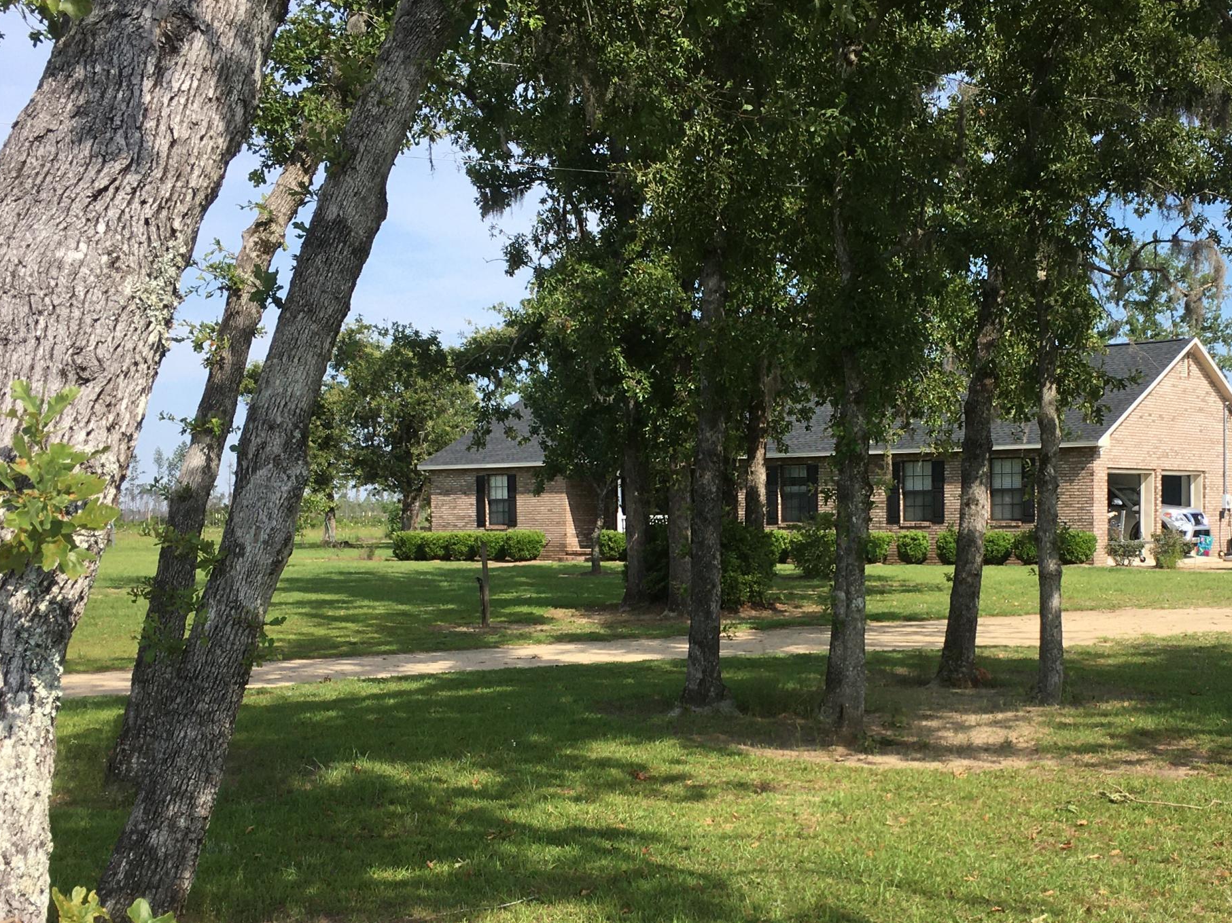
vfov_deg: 30.1
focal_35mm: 48
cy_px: 609
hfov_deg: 39.3
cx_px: 806
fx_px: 1708
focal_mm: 4.15
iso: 25
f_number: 2.2
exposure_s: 1/1221
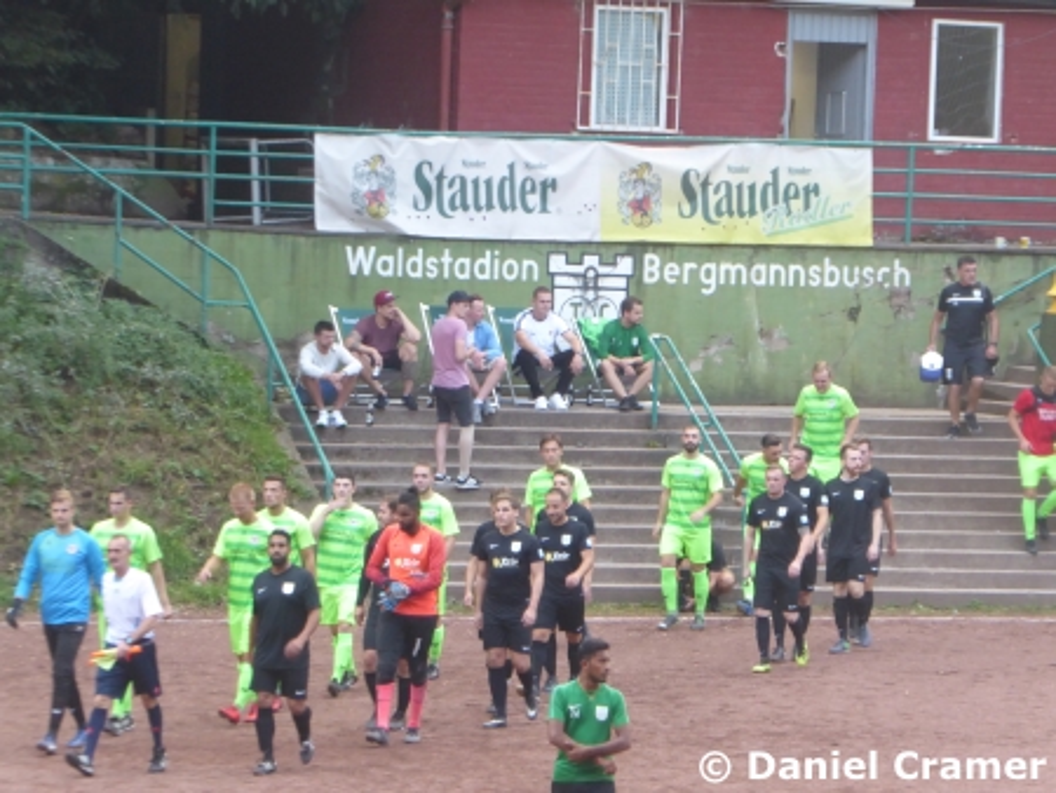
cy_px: 396
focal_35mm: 282
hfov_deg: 7.0
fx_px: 8607
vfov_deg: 5.3
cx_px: 528
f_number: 5.7
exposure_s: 1/40
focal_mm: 50.5
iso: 400
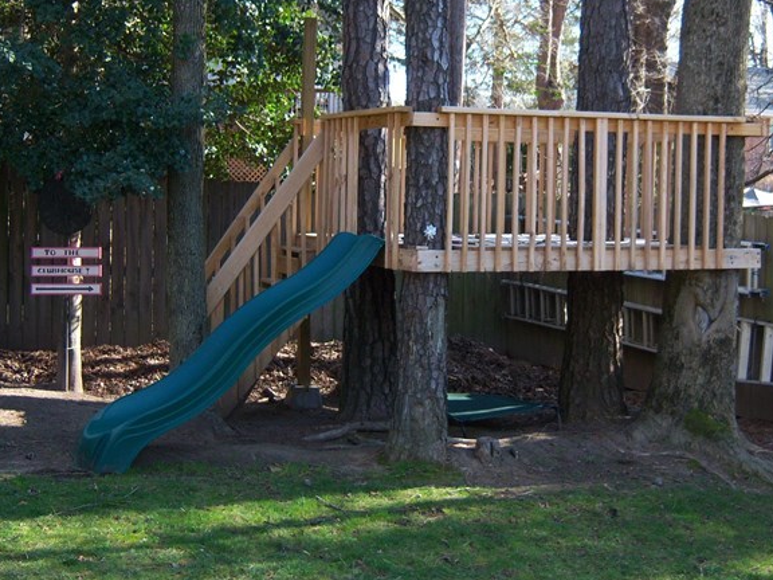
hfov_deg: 30.2
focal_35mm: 64
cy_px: 215
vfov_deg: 22.9
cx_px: 427
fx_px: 1429
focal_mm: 7.5
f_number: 2.8
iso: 80
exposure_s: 1/160
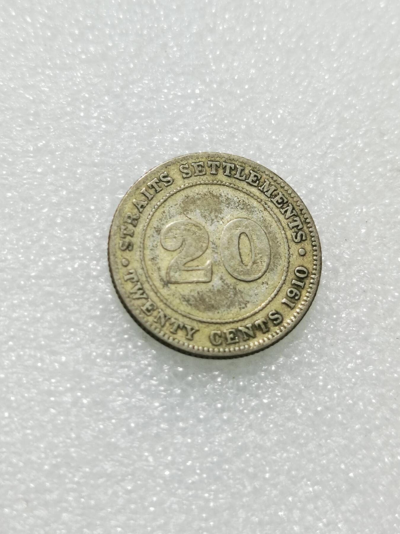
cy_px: 267
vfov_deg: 32.7
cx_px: 200
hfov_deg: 24.8
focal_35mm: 59
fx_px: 909
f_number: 1.9
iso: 100
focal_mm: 6.67
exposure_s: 1/100
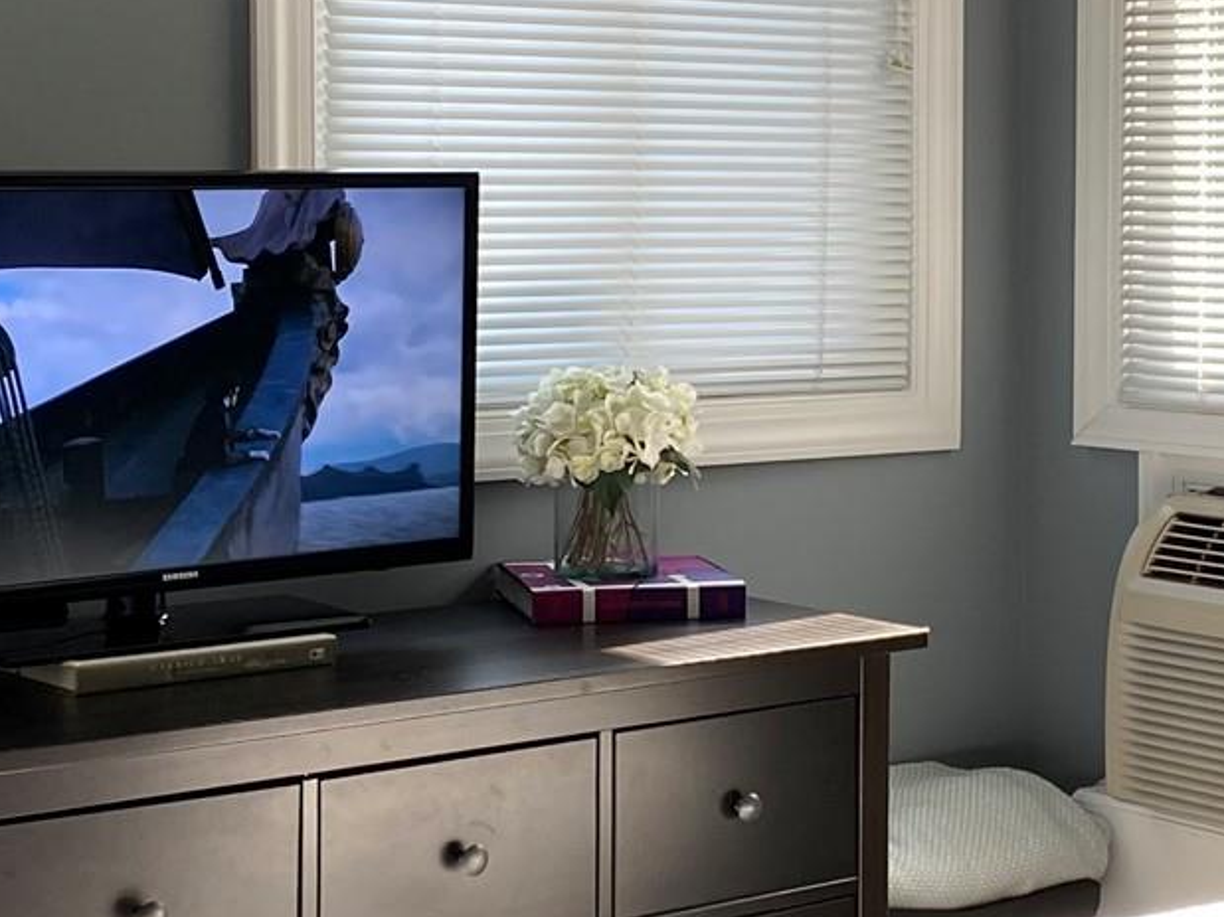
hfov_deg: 22.7
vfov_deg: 17.1
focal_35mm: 86
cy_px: 334
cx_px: 759
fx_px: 3040
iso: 80
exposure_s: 1/120
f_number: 1.8
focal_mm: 4.25
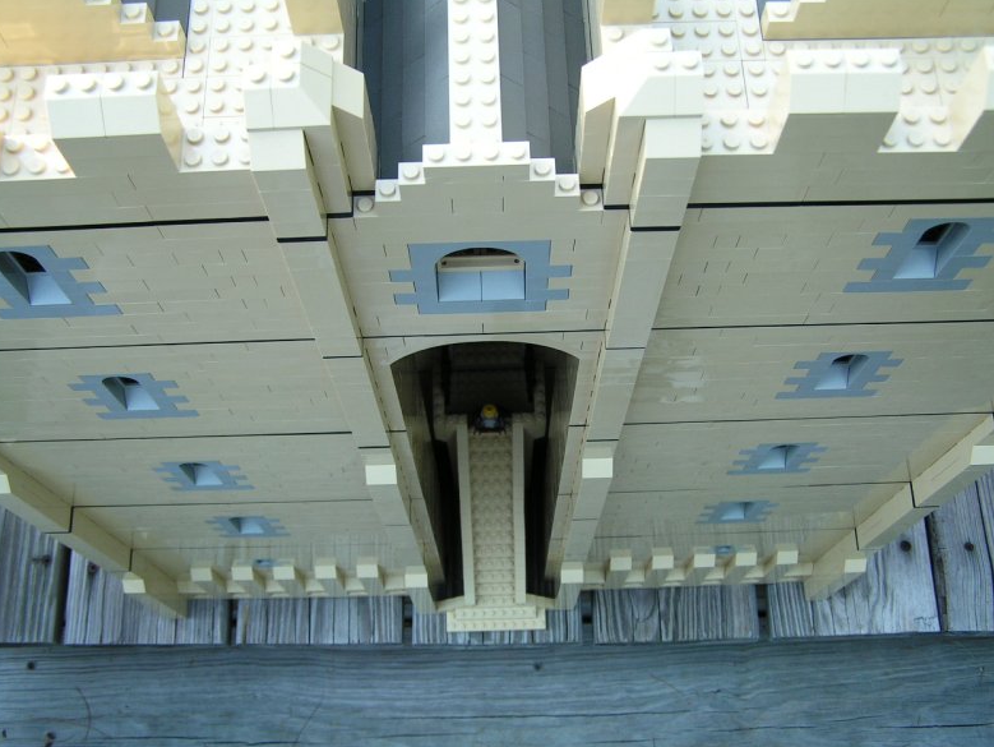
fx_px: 1120
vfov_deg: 36.8
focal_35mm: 39
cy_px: 375
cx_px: 504
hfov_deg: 47.8
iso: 50
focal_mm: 6.3
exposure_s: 1/60
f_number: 3.2
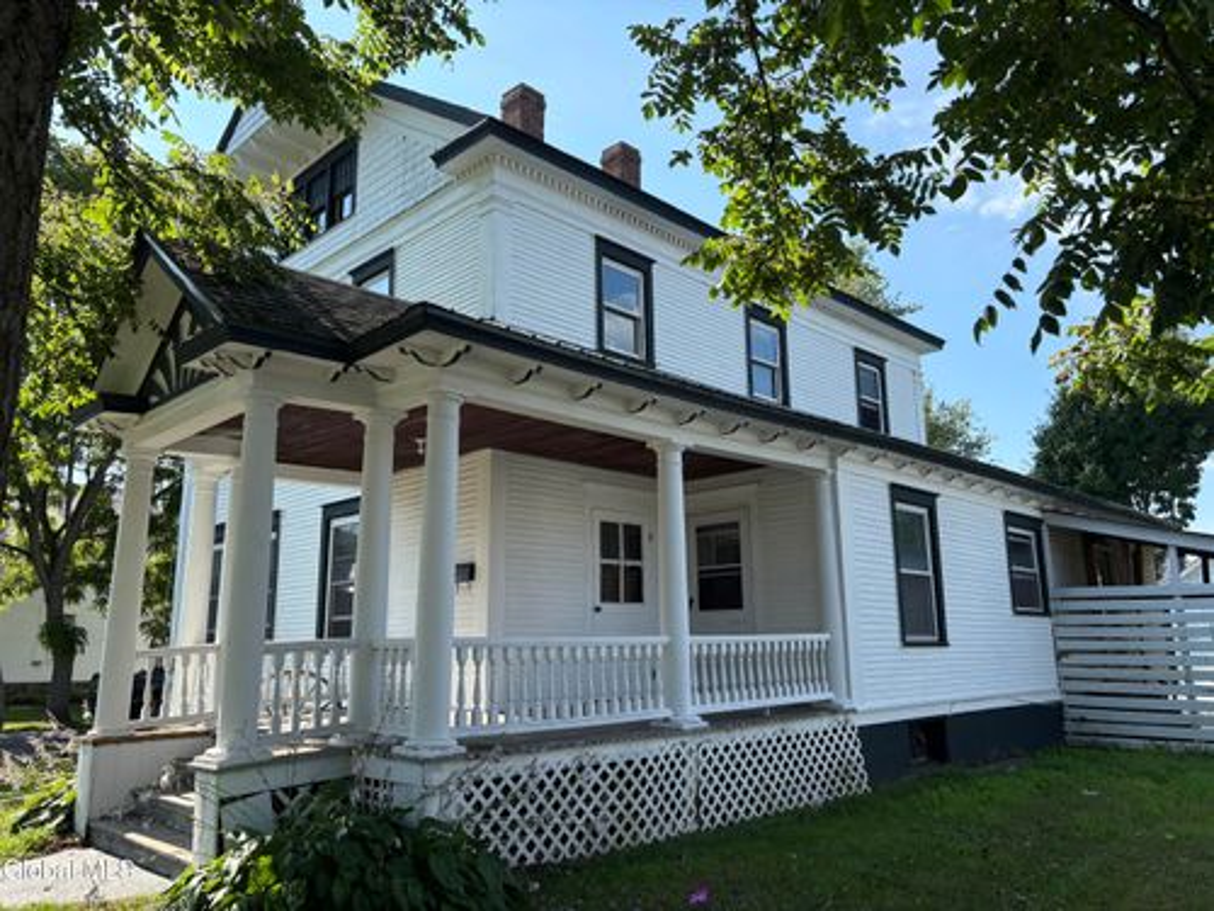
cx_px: 607
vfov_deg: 53.1
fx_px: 912
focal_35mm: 26
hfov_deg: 67.3
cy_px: 456
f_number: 1.6
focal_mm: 5.96
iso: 64
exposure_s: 1/1364
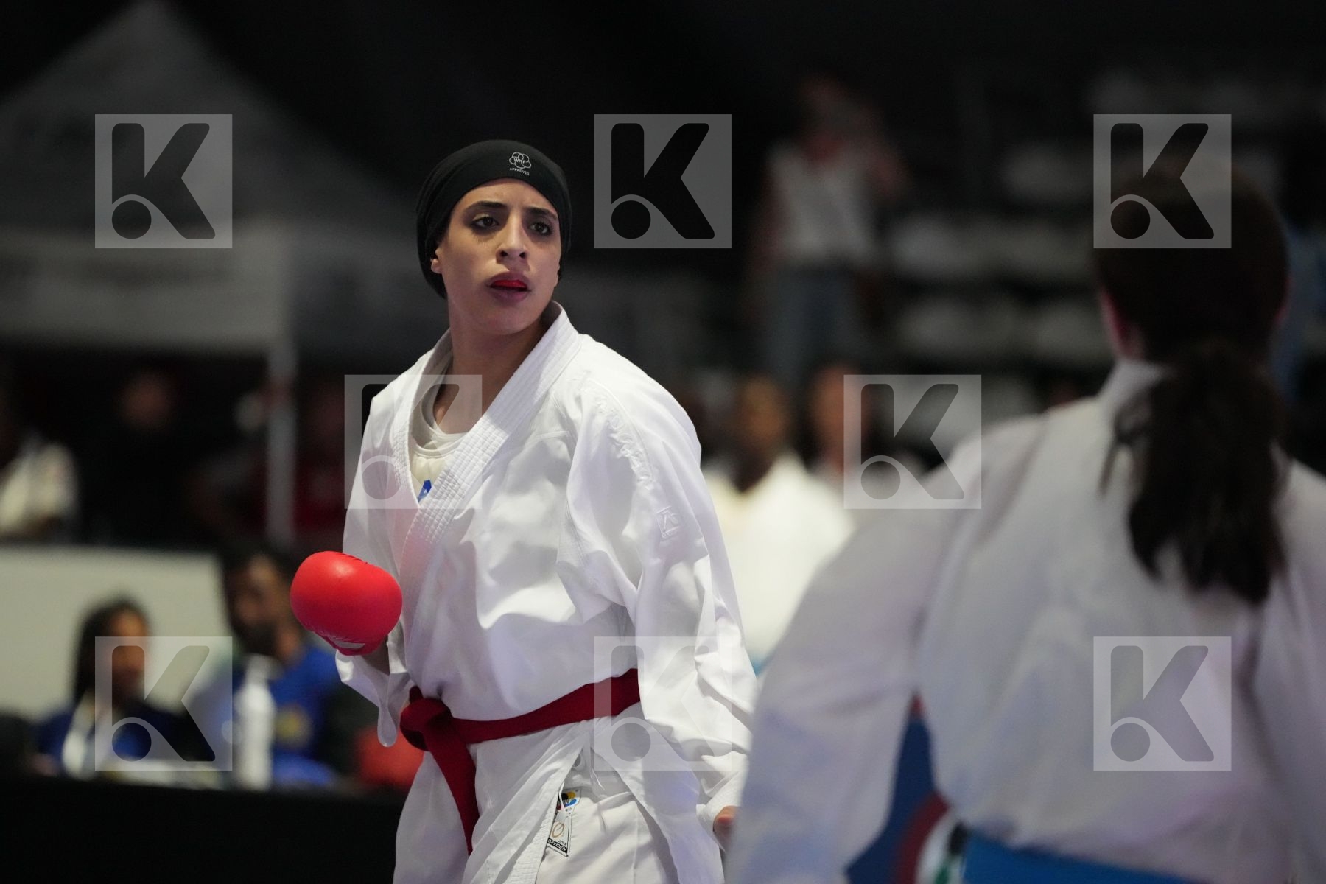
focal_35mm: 200
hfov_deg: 10.3
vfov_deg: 6.9
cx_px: 663
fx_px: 7366
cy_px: 442
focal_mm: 200
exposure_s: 1/800
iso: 12800
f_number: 2.8
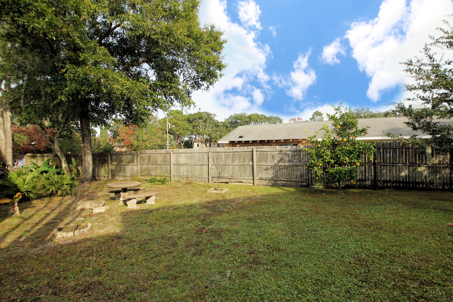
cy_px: 151
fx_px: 227
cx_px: 226
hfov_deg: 90.0
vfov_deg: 67.4
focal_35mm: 18
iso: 100
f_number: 6.3
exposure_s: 1/160
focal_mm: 12
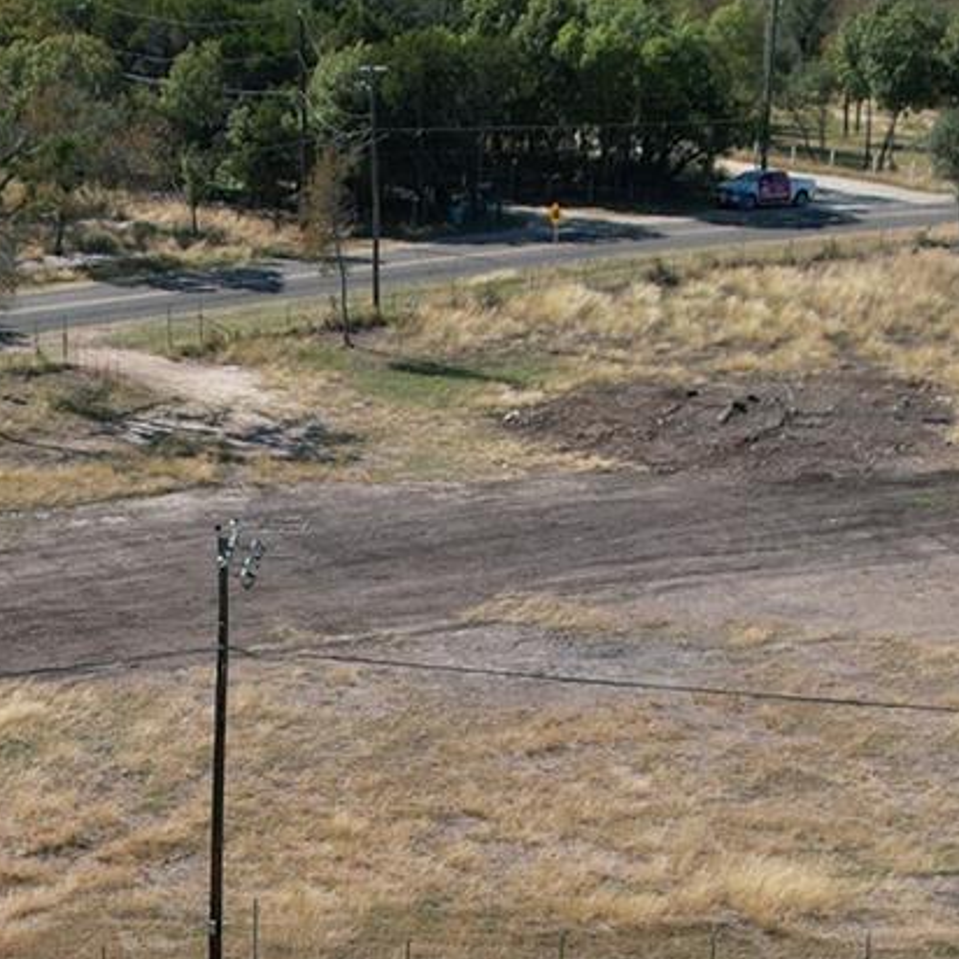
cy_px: 841
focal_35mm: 93
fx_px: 2915
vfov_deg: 18.4
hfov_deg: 18.5
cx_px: 149
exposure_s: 1/2500
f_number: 2.8
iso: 200
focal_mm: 8.38
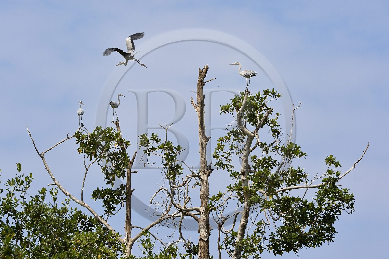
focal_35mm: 200
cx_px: 194
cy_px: 130
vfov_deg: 6.9
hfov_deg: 10.3
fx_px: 2161
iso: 400
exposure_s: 1/800
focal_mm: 200
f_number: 13
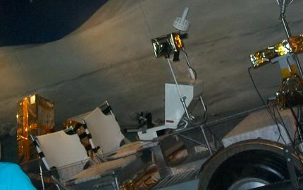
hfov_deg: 28.8
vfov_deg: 18.4
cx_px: 194
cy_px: 95
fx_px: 586
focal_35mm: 71
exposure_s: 1/80
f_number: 3
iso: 160
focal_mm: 7.6
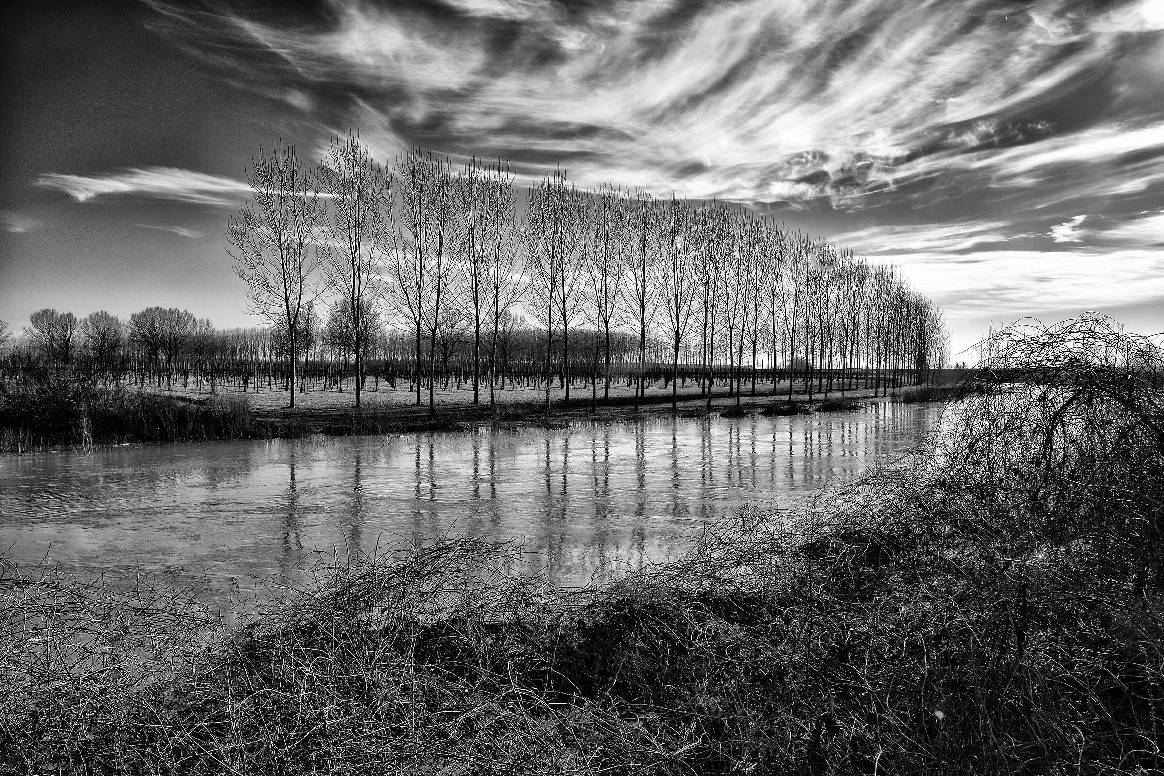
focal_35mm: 27
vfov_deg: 47.9
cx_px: 582
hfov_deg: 67.4
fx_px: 873
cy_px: 388
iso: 100
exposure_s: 1/200
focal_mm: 18
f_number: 11
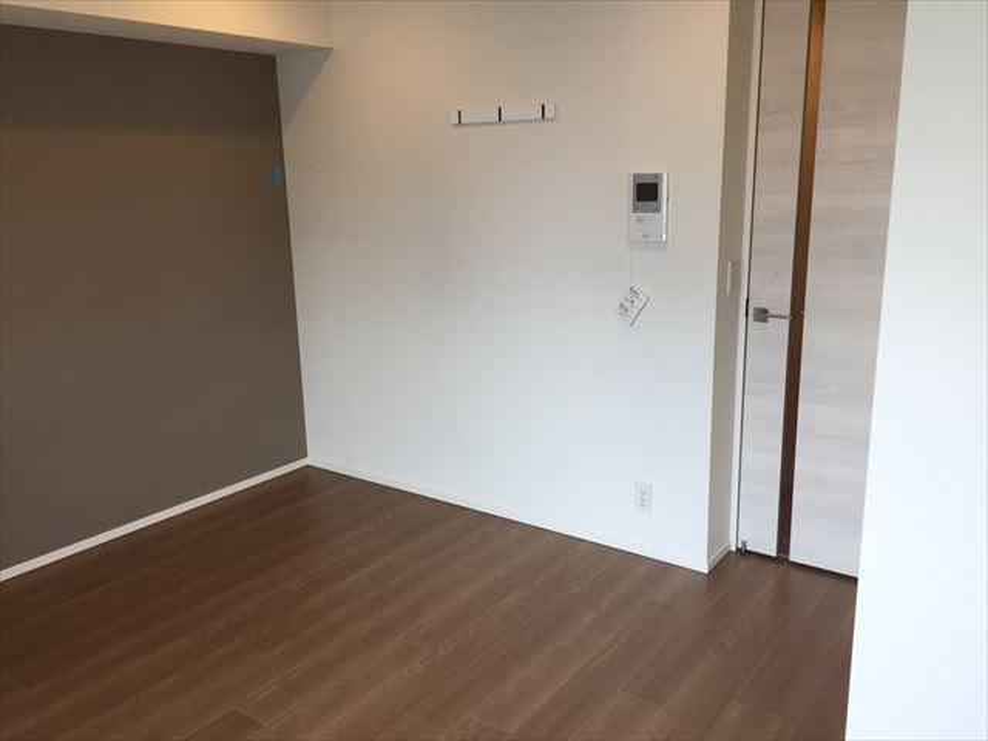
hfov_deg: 61.7
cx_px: 494
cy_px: 370
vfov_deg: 48.2
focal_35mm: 29
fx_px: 828
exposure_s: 1/60
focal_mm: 4.15
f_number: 2.2
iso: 40
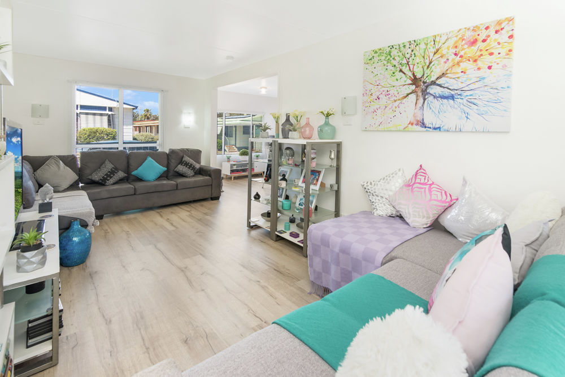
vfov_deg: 73.8
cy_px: 188
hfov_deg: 96.7
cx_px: 282
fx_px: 251
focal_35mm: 16
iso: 200
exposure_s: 1/15
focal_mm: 16
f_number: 7.1
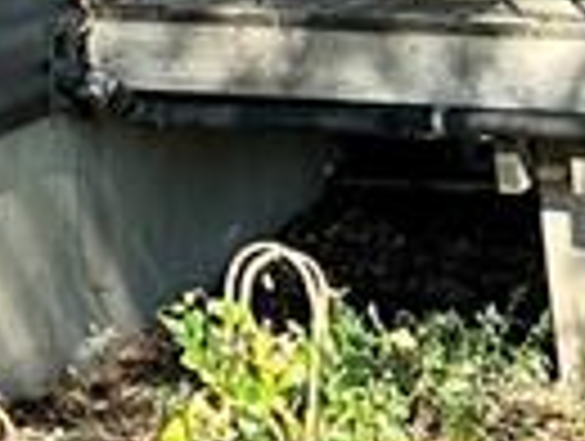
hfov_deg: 8.6
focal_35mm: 189
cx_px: -1210
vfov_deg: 7.4
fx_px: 3200
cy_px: -572
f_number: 1.78
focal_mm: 6.86
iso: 80
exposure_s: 1/1433
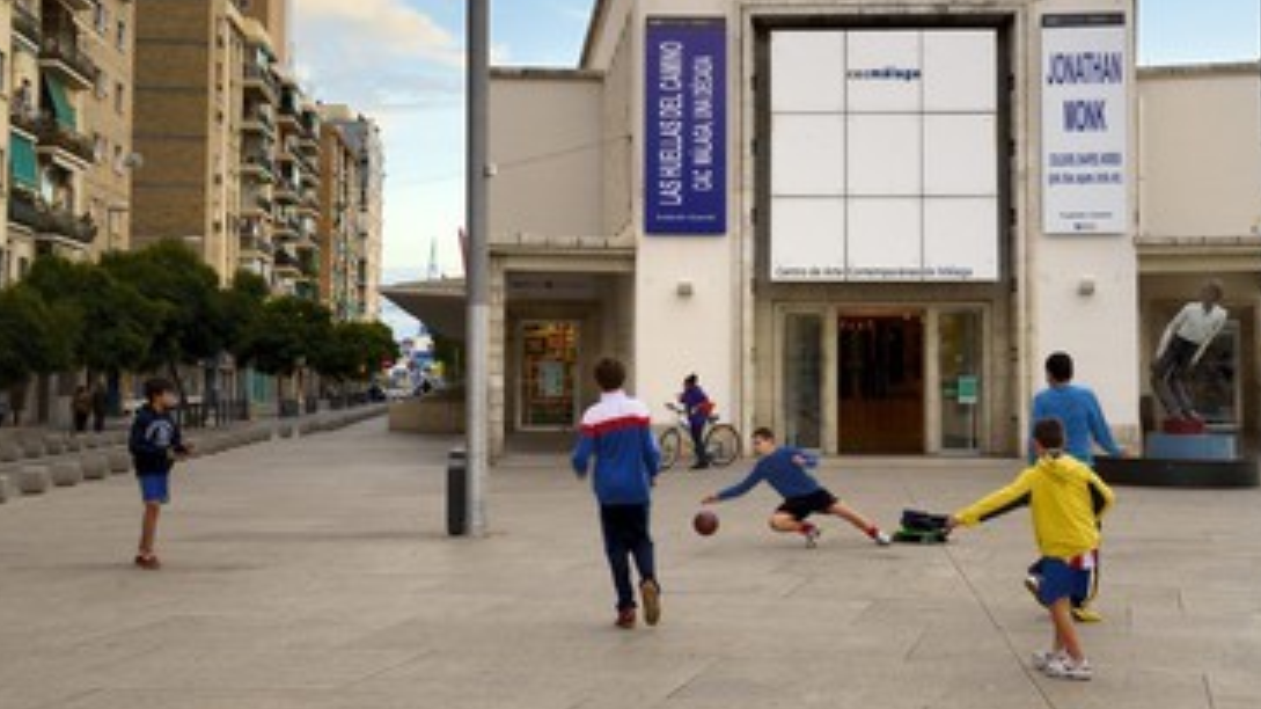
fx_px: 1538
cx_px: 702
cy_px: 250
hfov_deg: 44.5
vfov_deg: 25.8
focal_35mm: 46
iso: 800
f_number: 8
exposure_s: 1/250
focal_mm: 38
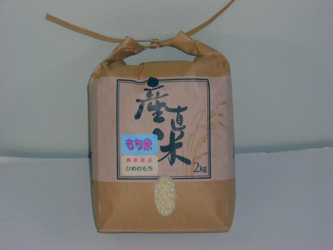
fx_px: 1097
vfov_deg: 13.0
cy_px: 125
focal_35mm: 114
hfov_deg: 17.3
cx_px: 166
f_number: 5.2
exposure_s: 1/60
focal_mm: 18.6
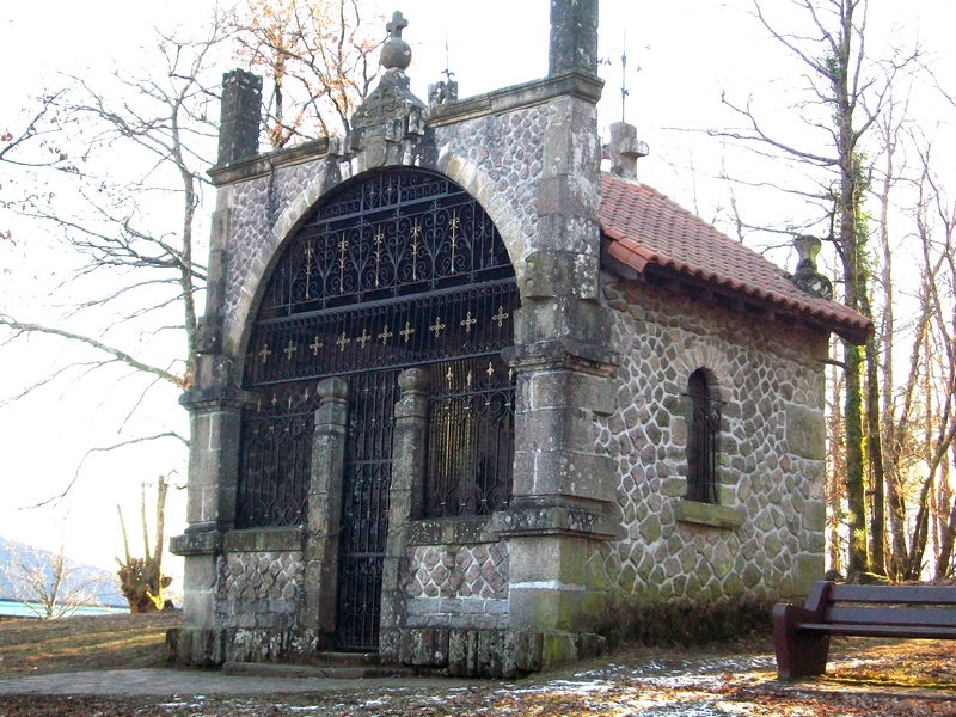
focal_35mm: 62
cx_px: 478
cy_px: 358
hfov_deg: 31.2
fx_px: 1712
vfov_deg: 23.7
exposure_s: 1/125
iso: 160
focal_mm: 11
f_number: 4.1
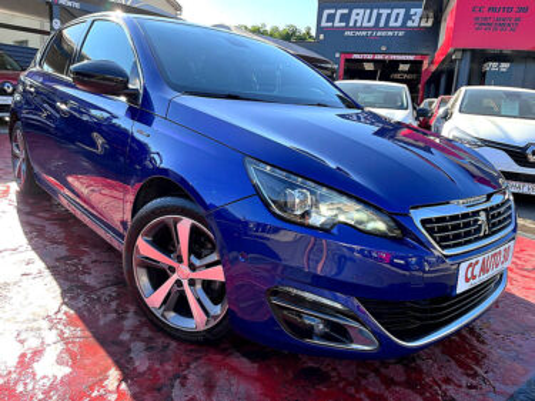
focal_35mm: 26
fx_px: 402
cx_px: 268
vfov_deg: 53.0
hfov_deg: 67.3
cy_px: 200
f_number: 1.6
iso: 50
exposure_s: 1/552
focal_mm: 5.1
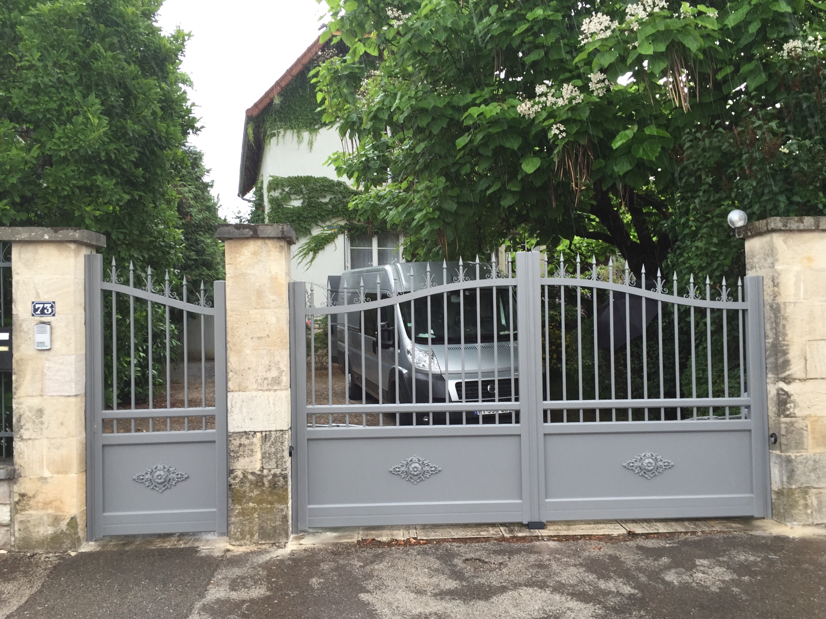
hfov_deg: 60.0
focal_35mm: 30
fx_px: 716
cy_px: 314
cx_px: 426
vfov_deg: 46.8
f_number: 2.2
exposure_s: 1/120
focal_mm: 4.15
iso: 50
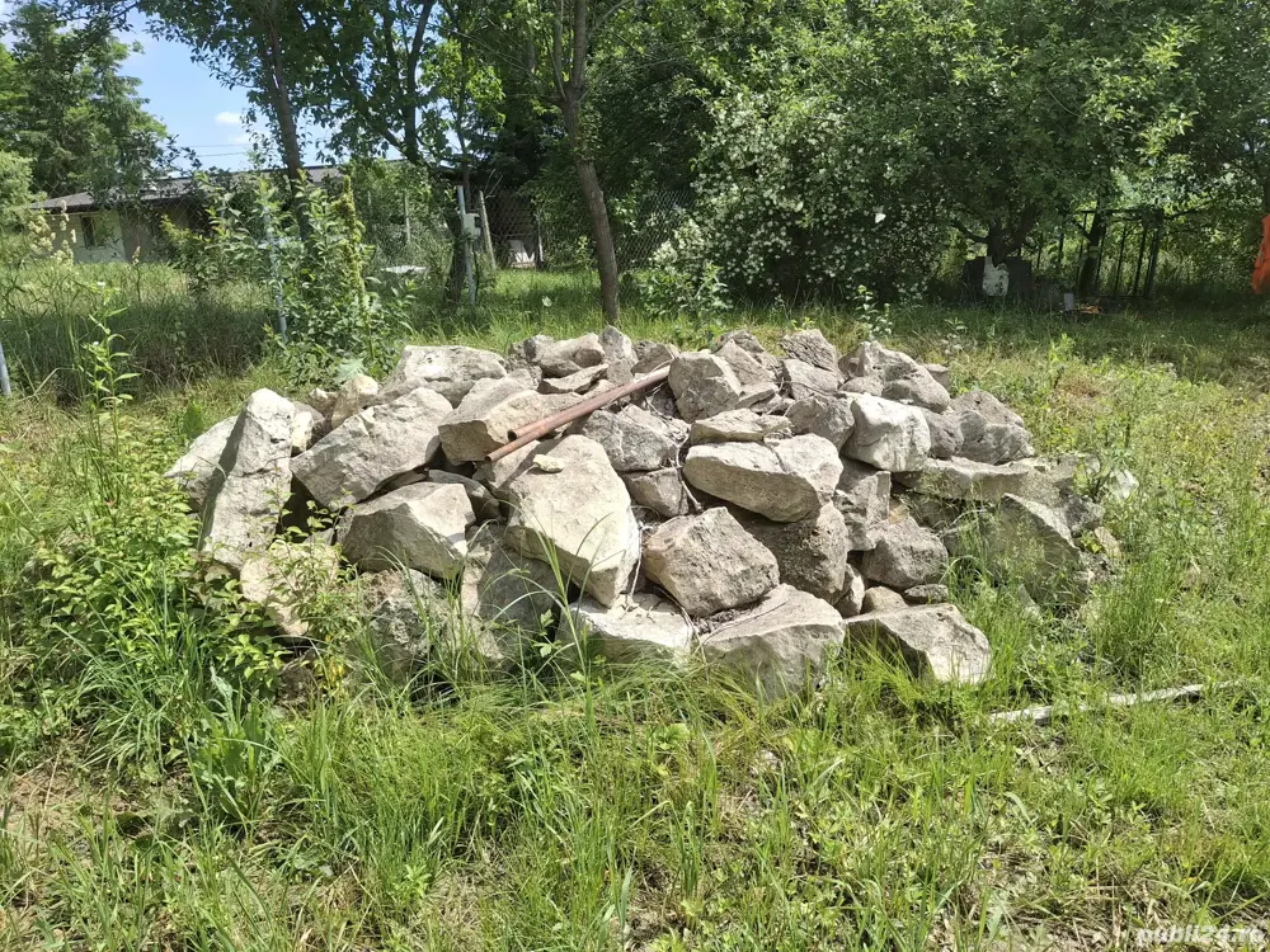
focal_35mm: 25
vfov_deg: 54.9
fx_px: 917
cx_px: 635
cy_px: 476
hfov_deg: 69.4
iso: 32
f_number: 1.8
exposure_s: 1/855
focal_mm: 4.69
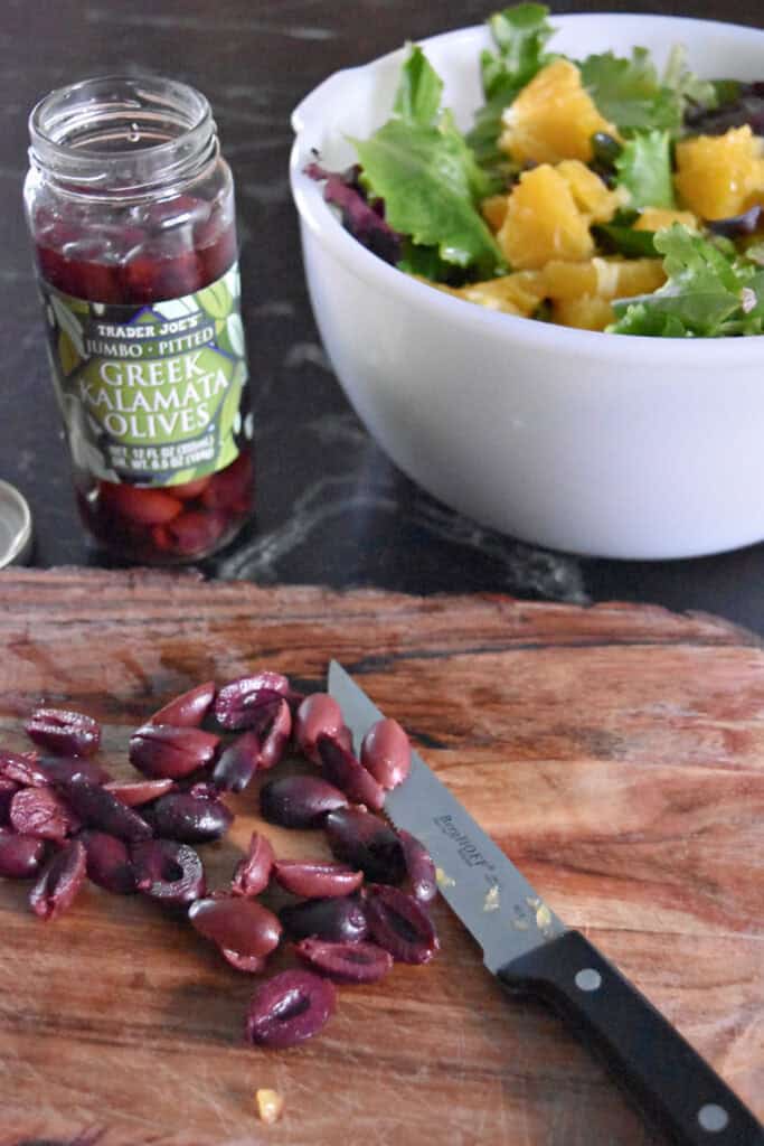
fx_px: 1527
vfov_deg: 41.1
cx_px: 382
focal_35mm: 48
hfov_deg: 28.1
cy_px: 573
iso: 12800
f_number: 4.5
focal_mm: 32
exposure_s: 1/40
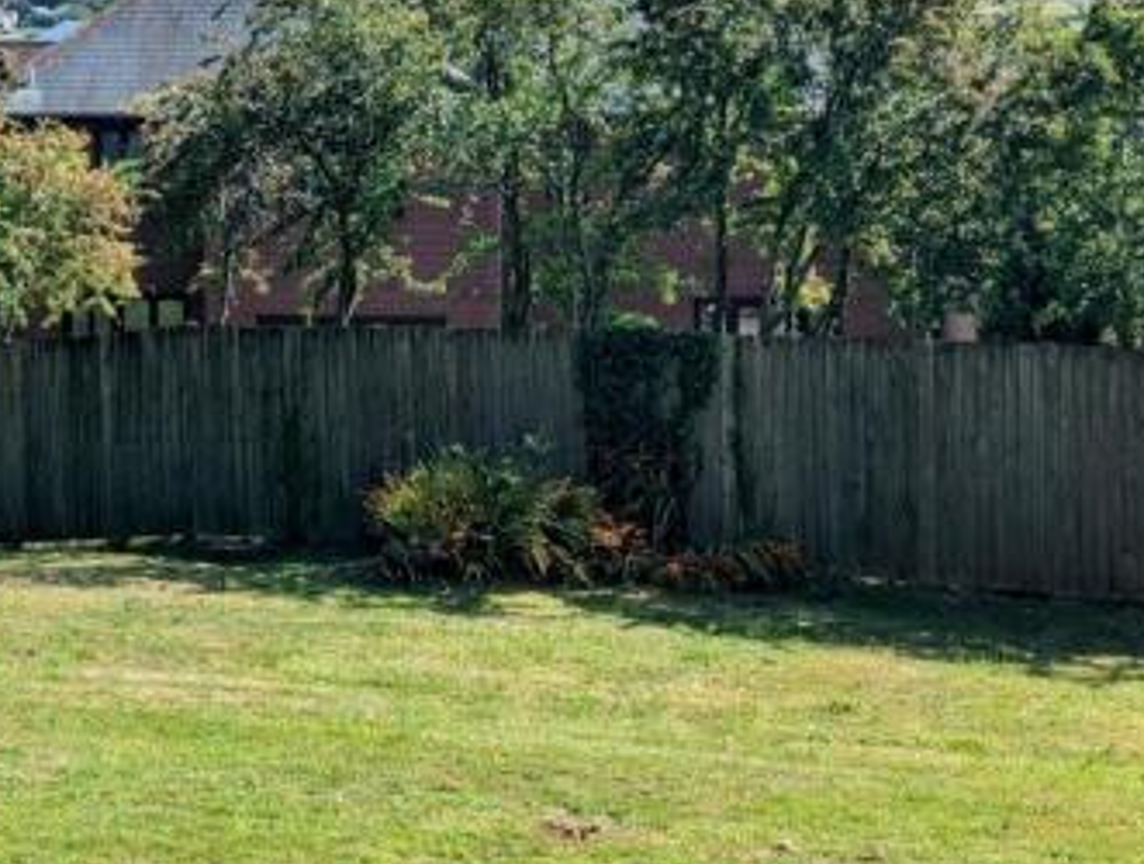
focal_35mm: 84
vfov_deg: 17.5
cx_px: 342
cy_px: 175
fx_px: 2783
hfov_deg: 23.1
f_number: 1.85
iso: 48
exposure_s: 1/2053
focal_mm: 6.81
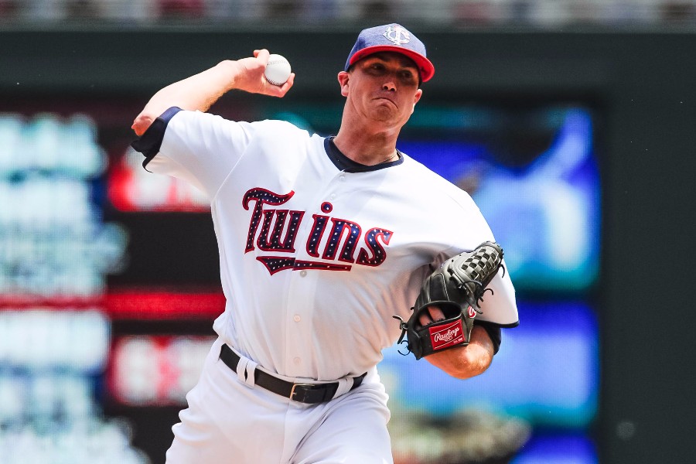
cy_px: 232
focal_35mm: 420
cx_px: 348
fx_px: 8119
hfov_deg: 4.9
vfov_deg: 3.3
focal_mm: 420
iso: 640
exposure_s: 1/3200
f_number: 4.5
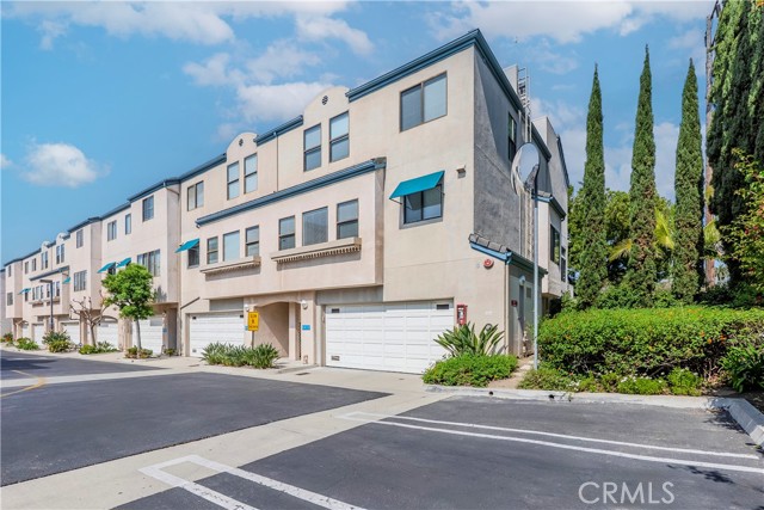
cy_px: 255
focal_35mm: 16
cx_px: 382
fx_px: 340
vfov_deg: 73.8
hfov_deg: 96.7
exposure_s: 1/1000
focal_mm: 16
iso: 100
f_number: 9
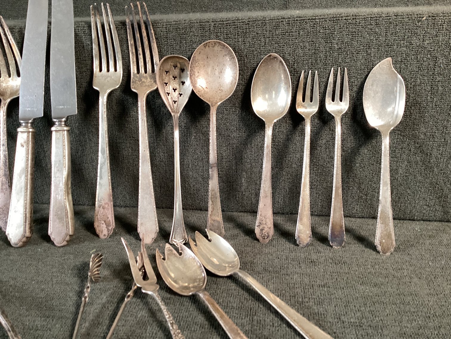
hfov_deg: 58.3
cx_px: 226
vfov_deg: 45.4
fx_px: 404
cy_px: 170
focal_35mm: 31
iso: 250
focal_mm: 3.3
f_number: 2.4
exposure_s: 1/60
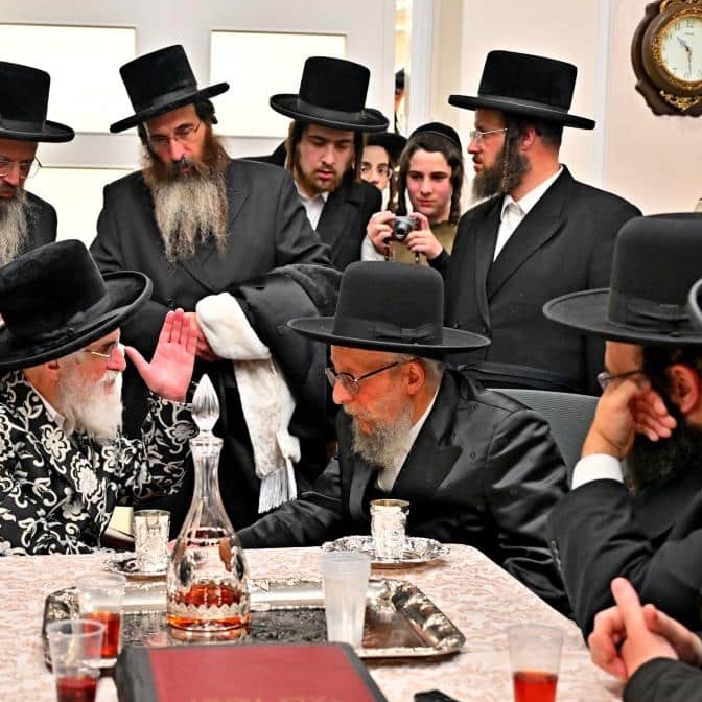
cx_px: 201
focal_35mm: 57
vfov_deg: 30.0
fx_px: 1308
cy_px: 352
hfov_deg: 29.7
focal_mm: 44
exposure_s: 1/160
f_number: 4
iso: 1250
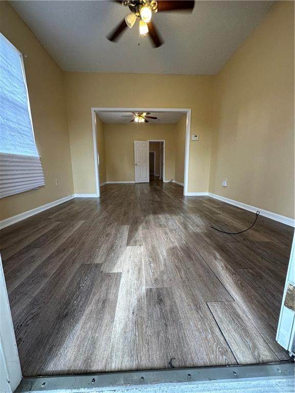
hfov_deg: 85.7
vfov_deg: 102.1
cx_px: 148
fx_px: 159
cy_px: 196
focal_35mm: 14
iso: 160
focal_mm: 2.22
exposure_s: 1/120
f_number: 2.2
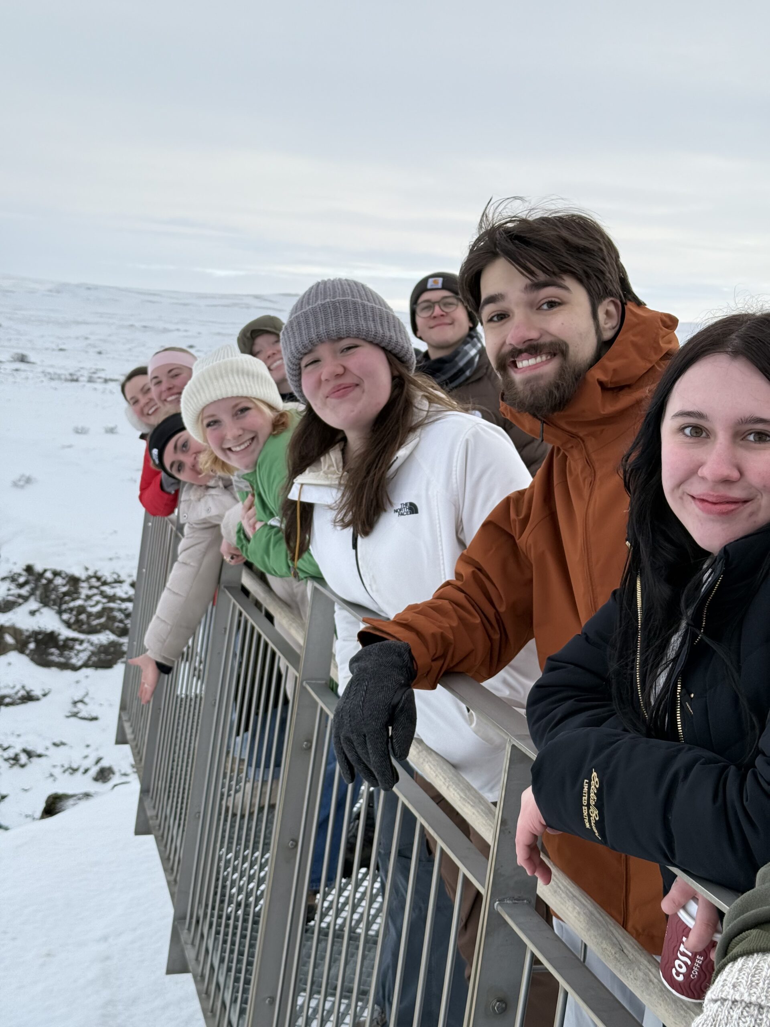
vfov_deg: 39.7
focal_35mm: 48
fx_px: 1424
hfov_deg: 30.3
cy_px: 514
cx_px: 385
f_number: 1.78
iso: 100
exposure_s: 1/719
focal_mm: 6.76
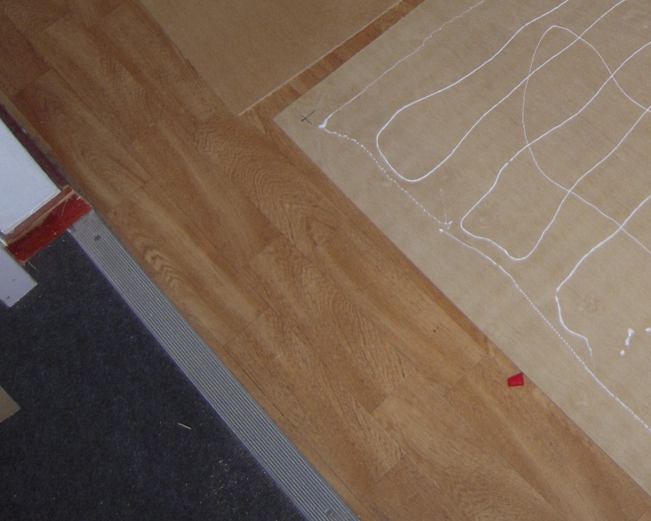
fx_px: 1176
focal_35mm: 61
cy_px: 38
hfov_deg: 29.4
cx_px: 610
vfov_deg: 24.2
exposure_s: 1/20
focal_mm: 5
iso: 100
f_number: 2.7
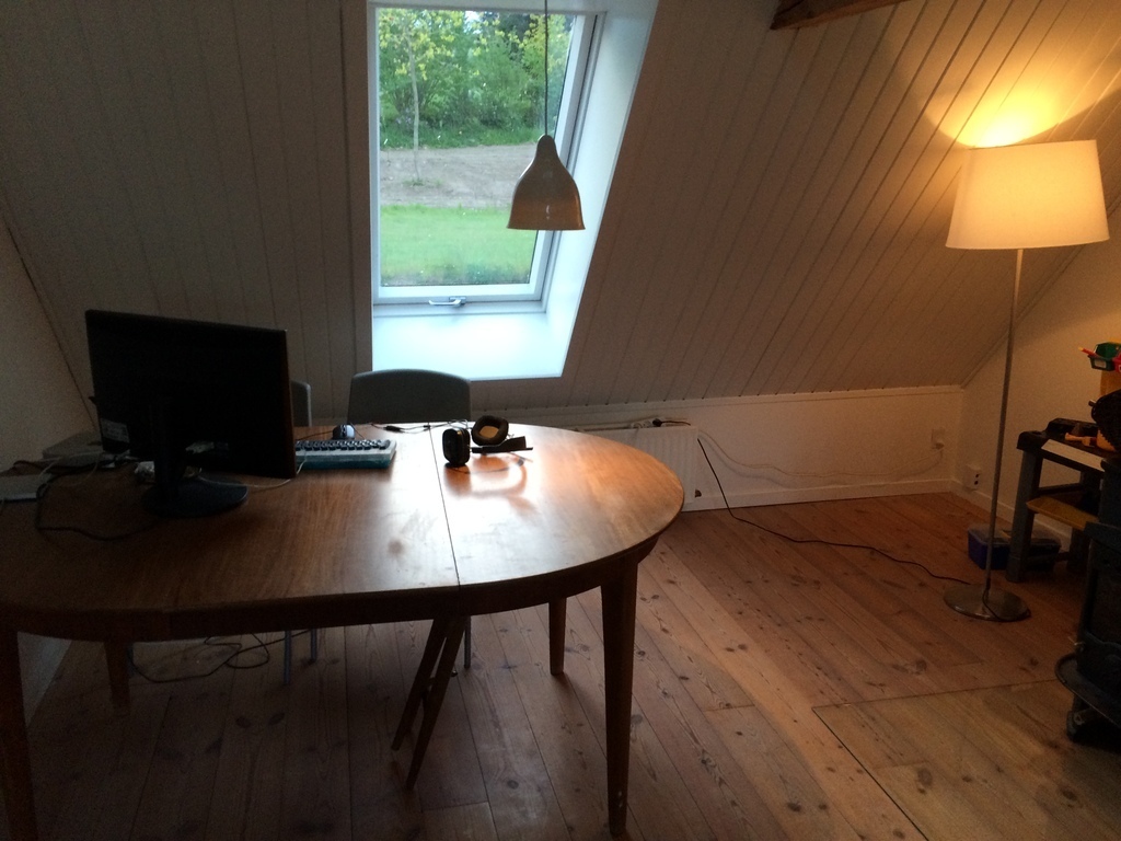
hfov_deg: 61.7
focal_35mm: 29
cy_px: 420
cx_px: 560
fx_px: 939
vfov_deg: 48.2
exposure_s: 1/30
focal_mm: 4.15
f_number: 2.2
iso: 64
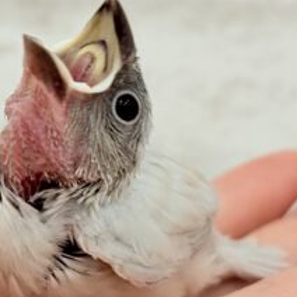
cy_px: 144
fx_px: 1349
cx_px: 112
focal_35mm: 139
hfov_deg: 12.6
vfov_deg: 12.6
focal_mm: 5.96
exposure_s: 1/100
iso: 80
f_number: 1.6
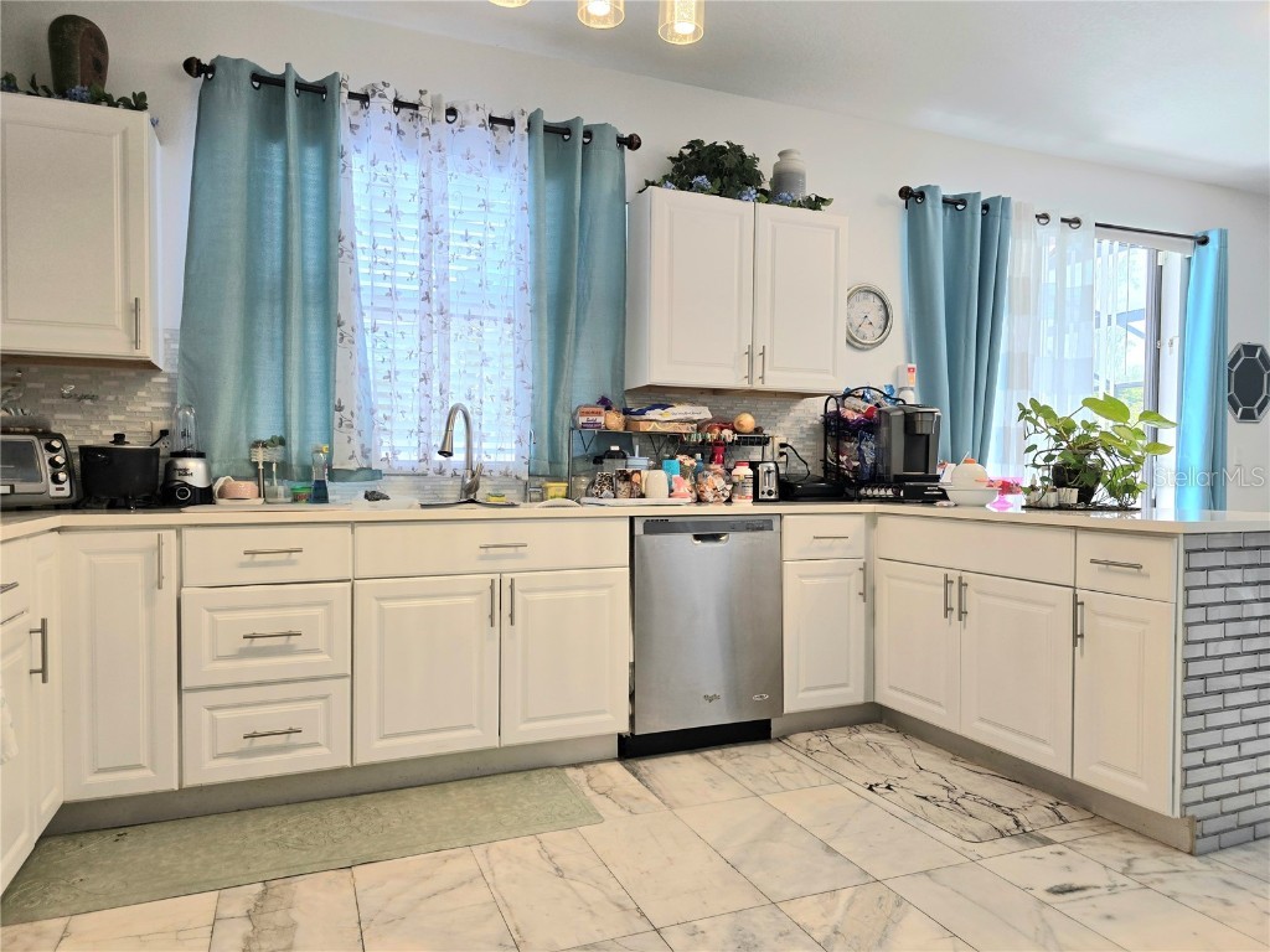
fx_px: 844
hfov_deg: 73.9
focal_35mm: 23
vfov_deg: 58.9
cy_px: 476
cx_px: 635
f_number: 1.7
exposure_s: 1/120
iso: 80
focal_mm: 6.3
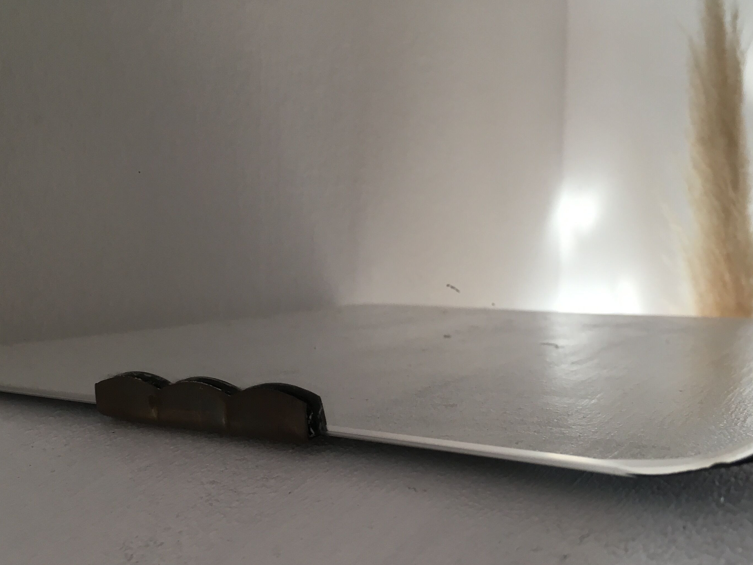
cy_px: 322
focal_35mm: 43
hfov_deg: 43.8
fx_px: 935
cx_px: 366
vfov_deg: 33.5
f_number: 2.2
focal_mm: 4.15
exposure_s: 1/33
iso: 25
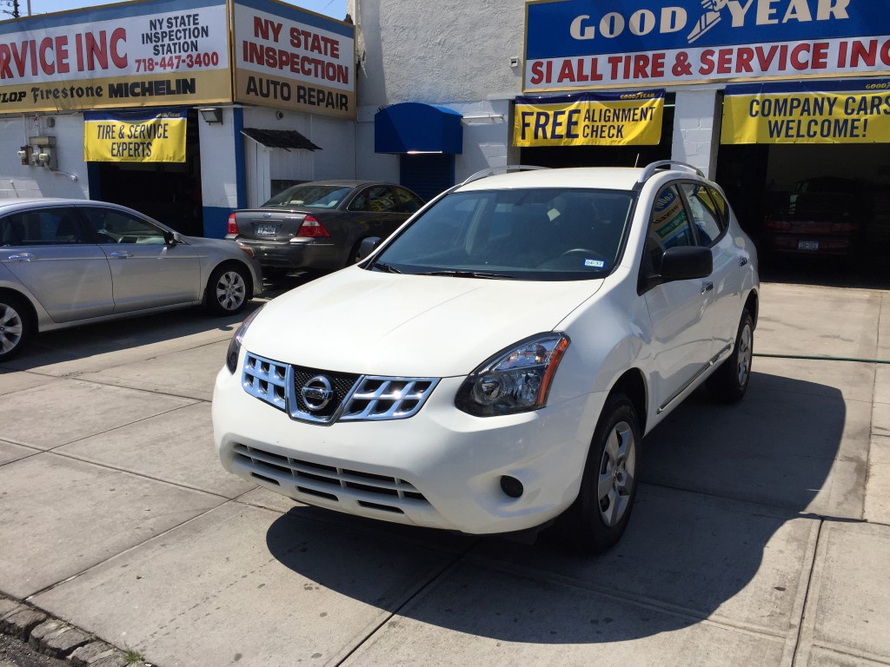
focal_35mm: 29
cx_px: 445
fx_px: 746
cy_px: 334
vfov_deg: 48.2
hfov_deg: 61.7
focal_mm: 4.15
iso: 32
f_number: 2.2
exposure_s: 1/3597
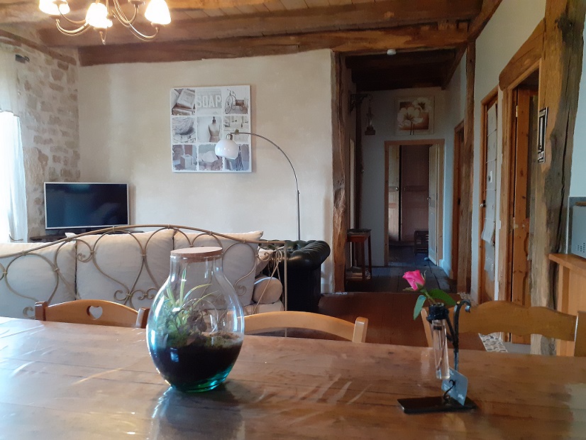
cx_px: 293
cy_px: 220
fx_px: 457
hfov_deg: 65.3
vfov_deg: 51.4
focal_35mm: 27
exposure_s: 1/25
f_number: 1.9
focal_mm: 3.6
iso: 320
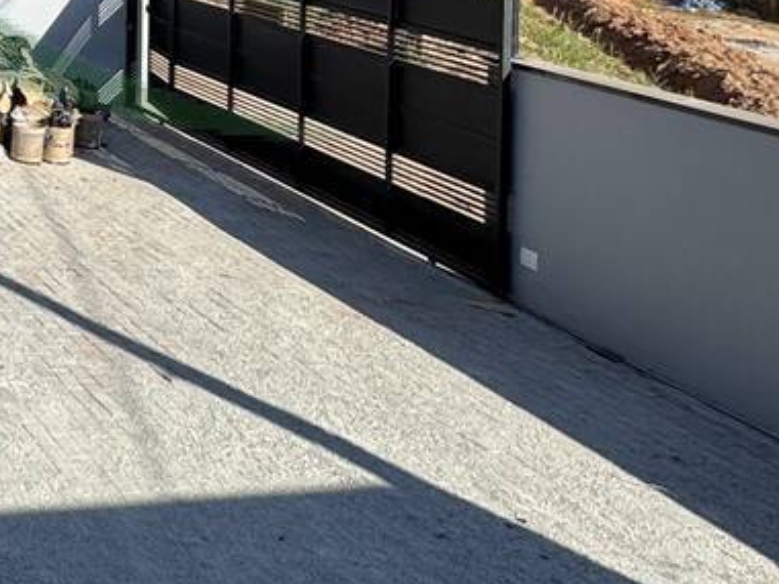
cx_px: -351
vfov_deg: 25.0
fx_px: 1193
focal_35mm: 53
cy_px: -105
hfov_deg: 27.1
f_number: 2.2
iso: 50
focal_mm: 2.22
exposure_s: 1/2083
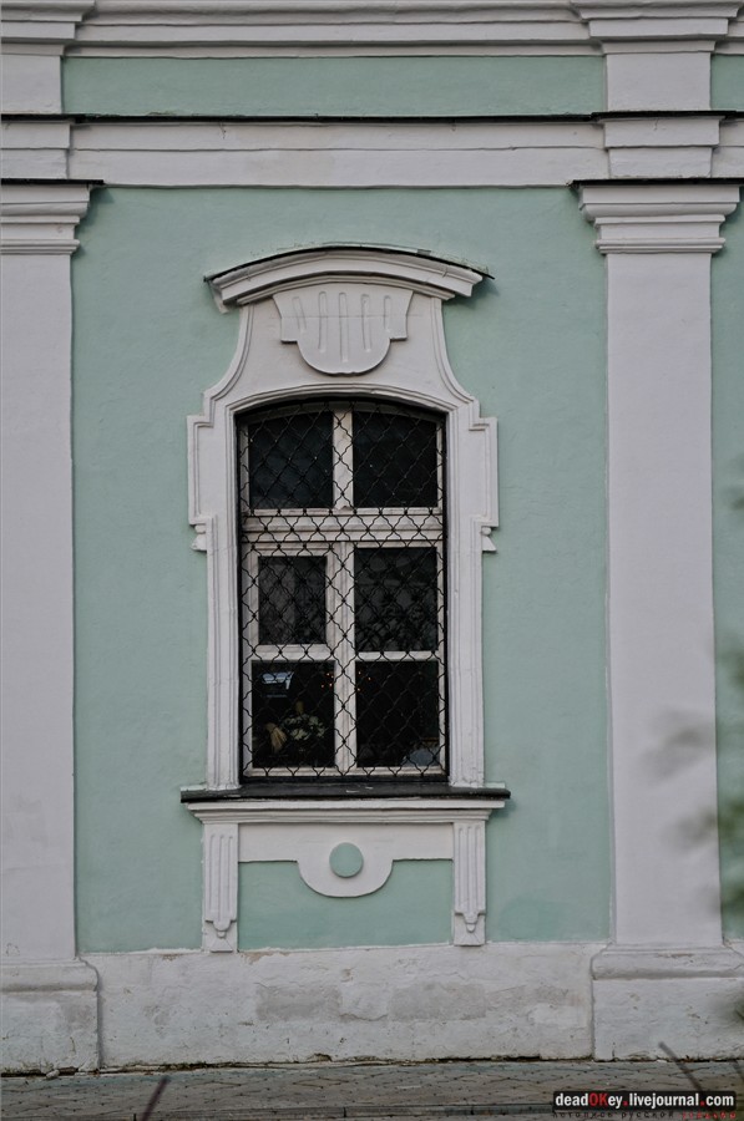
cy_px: 560
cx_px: 372
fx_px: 3499
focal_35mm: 112
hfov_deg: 12.1
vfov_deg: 18.2
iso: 200
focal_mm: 75
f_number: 8
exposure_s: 1/640
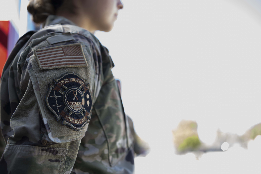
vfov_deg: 31.9
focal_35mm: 42
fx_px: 304
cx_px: 130
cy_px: 87
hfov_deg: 46.4
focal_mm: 42
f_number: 2.8
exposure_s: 1/40
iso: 31
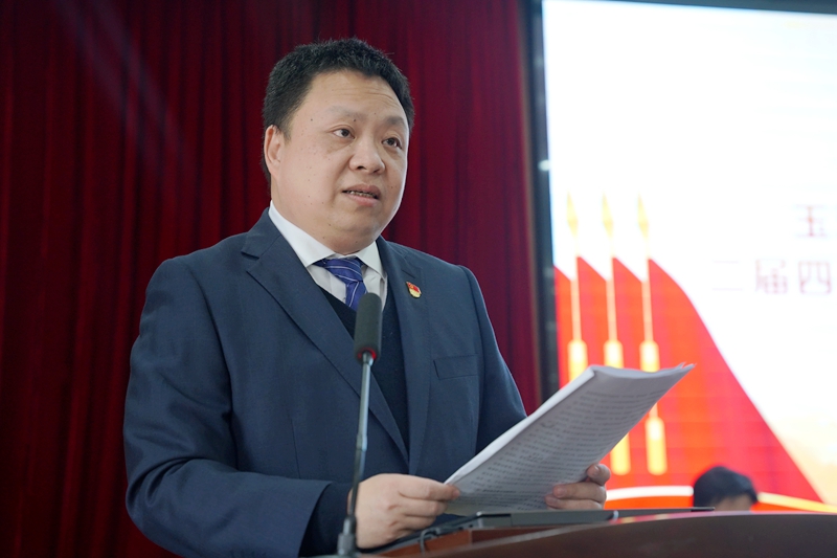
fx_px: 1462
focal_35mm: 63
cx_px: 418
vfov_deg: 21.6
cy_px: 279
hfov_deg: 31.9
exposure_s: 1/160
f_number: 4
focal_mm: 62.9
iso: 1250
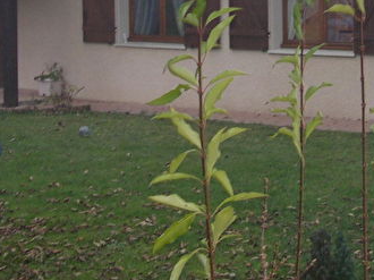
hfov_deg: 16.6
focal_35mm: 118
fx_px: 1274
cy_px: -56
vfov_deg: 12.3
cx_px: 270
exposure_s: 1/30
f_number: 2.8
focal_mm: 8
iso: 111
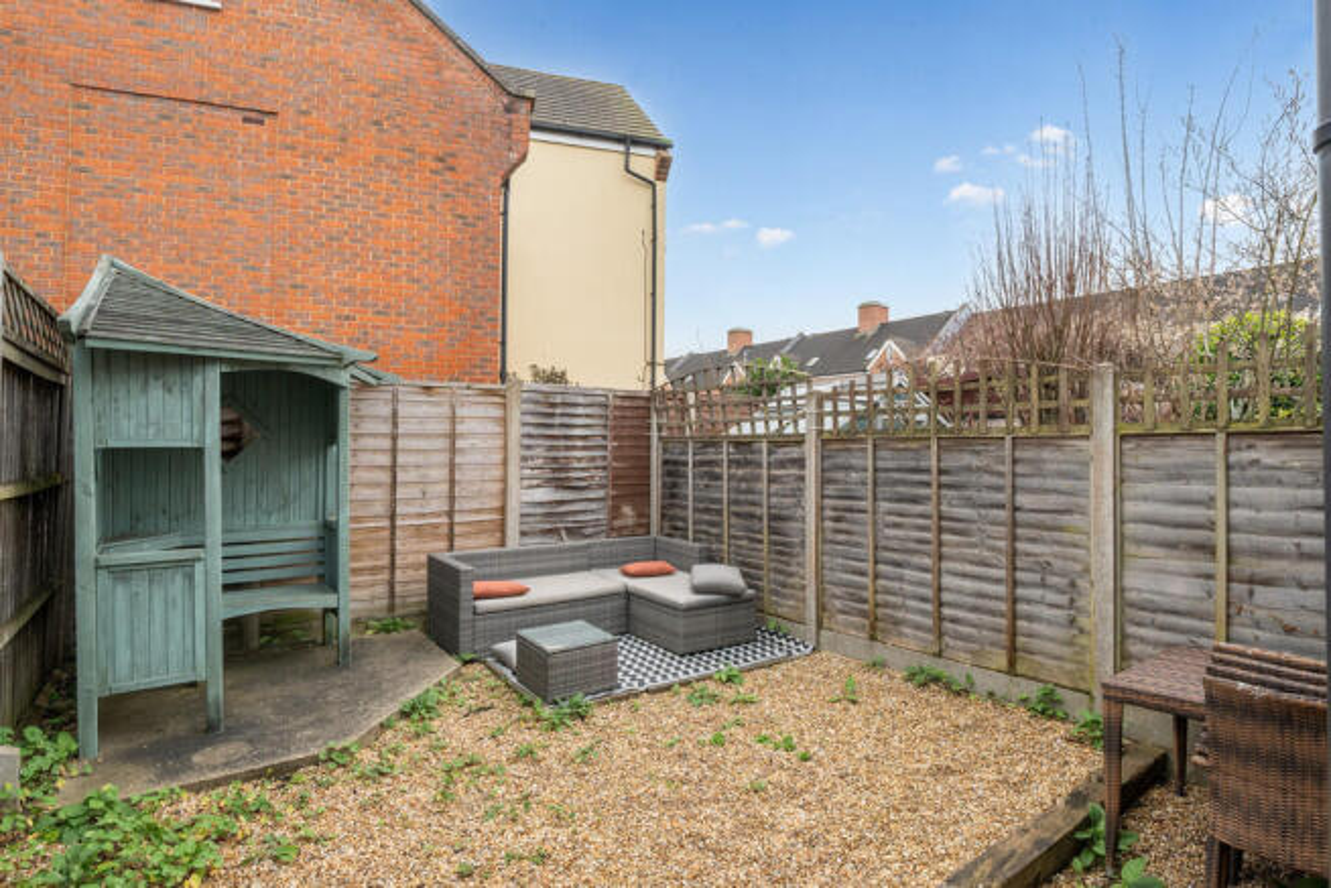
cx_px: 666
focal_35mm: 18
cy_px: 444
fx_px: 666
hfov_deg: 90.0
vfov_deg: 67.4
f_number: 8
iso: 400
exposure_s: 1/160
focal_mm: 12
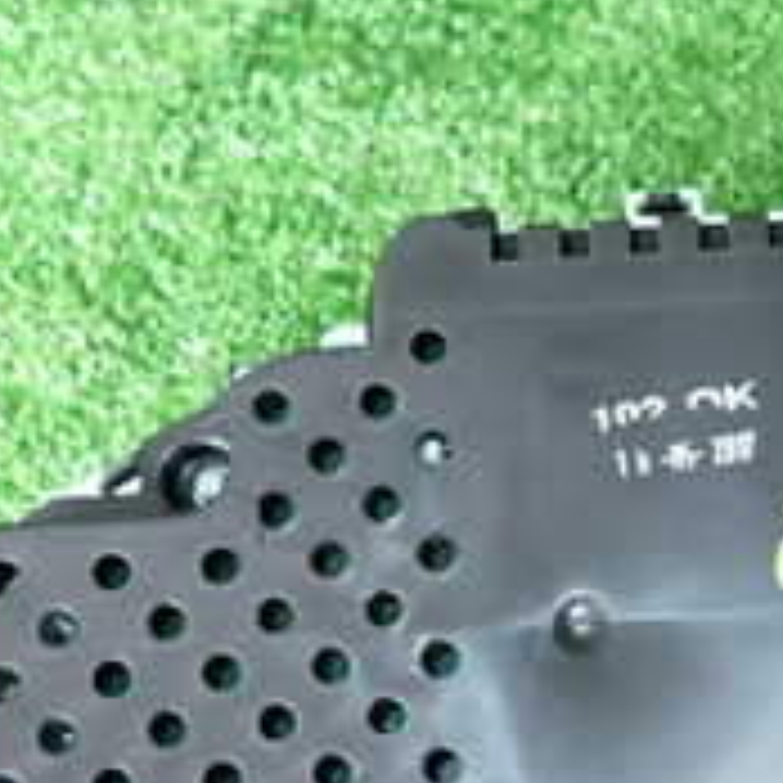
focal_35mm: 76
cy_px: 558
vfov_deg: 22.6
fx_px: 1945
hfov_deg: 21.6
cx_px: 860
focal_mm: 4.5
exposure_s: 1/30
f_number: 2
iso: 200
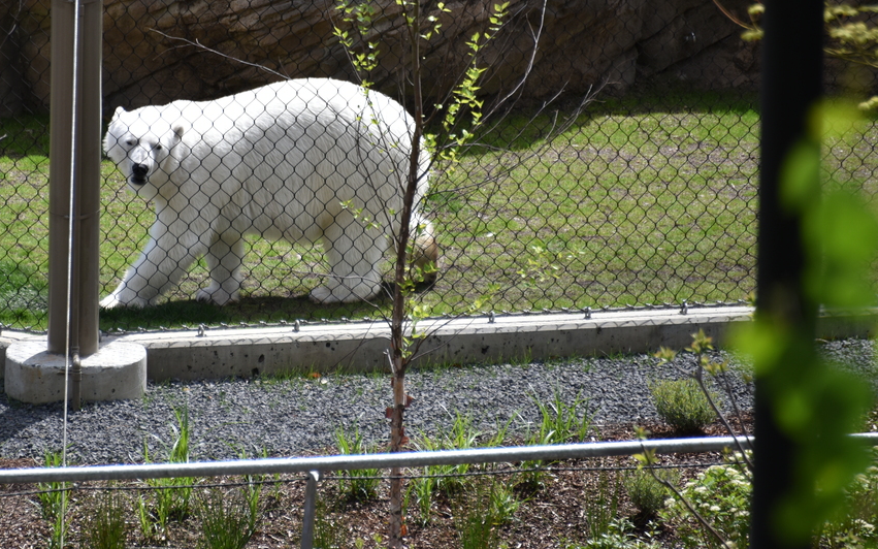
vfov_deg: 2.9
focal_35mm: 460
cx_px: 278
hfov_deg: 4.6
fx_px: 11008
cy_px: 138
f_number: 5.6
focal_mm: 300
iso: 200
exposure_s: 1/640
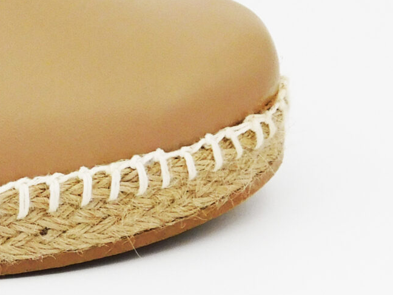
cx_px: -275
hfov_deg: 8.2
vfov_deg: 6.4
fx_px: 2645
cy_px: 18
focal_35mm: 233
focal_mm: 10.4
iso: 125
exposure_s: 1/400
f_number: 4
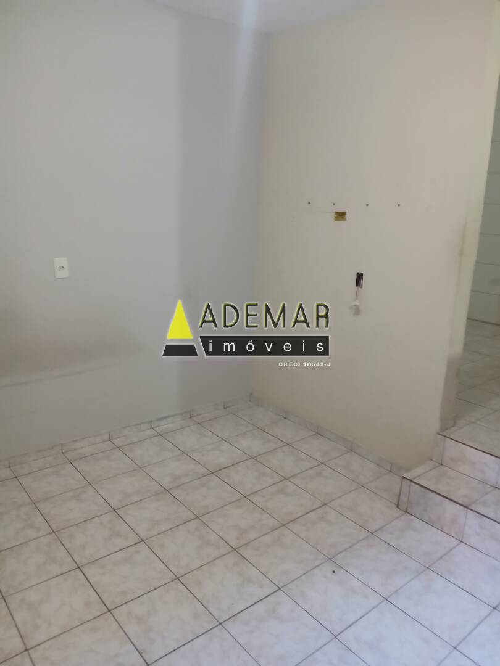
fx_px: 501
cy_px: 333
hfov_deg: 53.1
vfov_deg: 67.3
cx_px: 250
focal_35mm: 26
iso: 500
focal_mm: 3.98
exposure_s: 1/24
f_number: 1.8
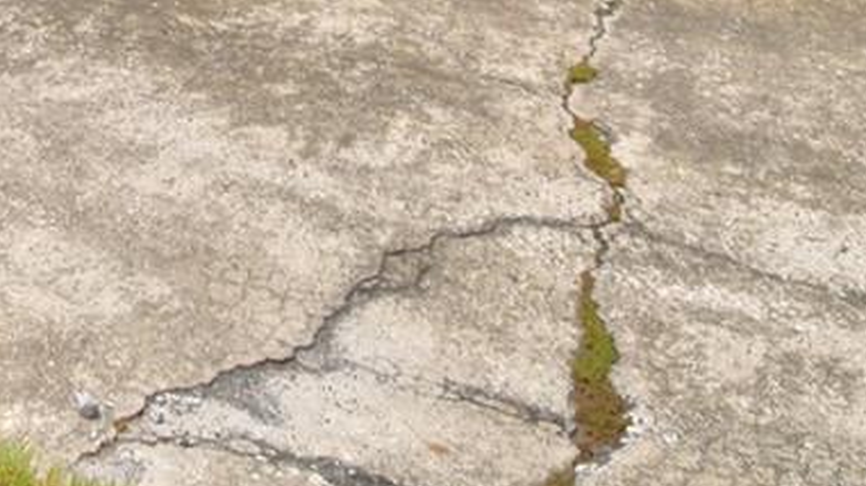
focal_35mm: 66
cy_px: -647
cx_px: -189
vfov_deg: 13.7
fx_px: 1515
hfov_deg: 27.7
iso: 100
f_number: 4.5
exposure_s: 1/2000
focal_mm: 10
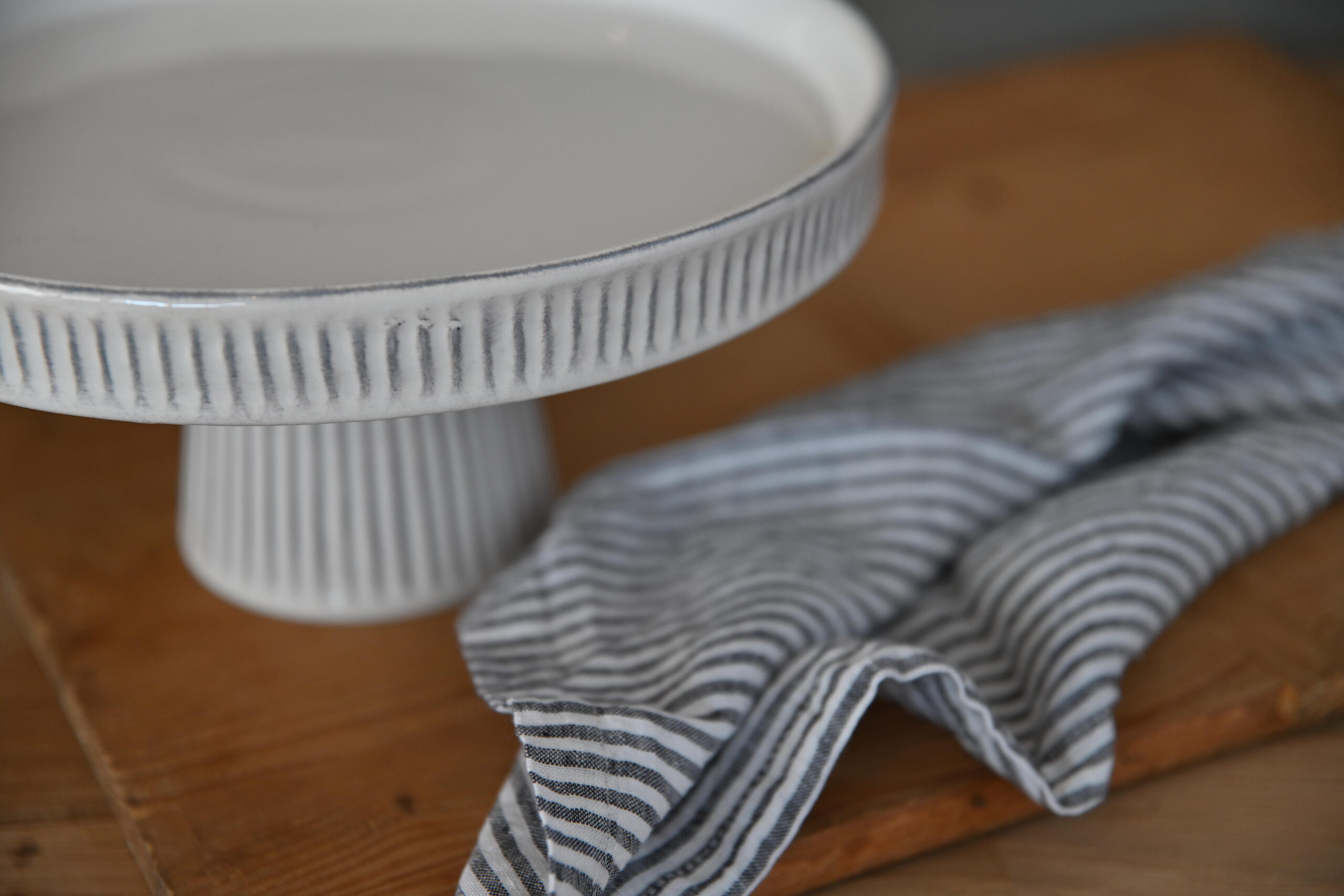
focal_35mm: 70
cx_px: 672
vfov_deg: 19.5
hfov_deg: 28.8
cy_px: 448
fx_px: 2613
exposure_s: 1/200
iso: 320
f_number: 2.8
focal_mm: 70
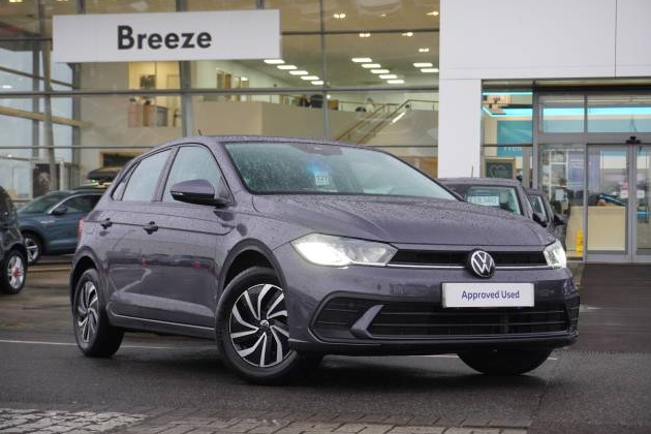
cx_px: 323
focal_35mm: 67
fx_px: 1211
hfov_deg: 30.1
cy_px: 216
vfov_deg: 20.3
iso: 2500
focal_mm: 44
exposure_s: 1/160
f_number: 5.6
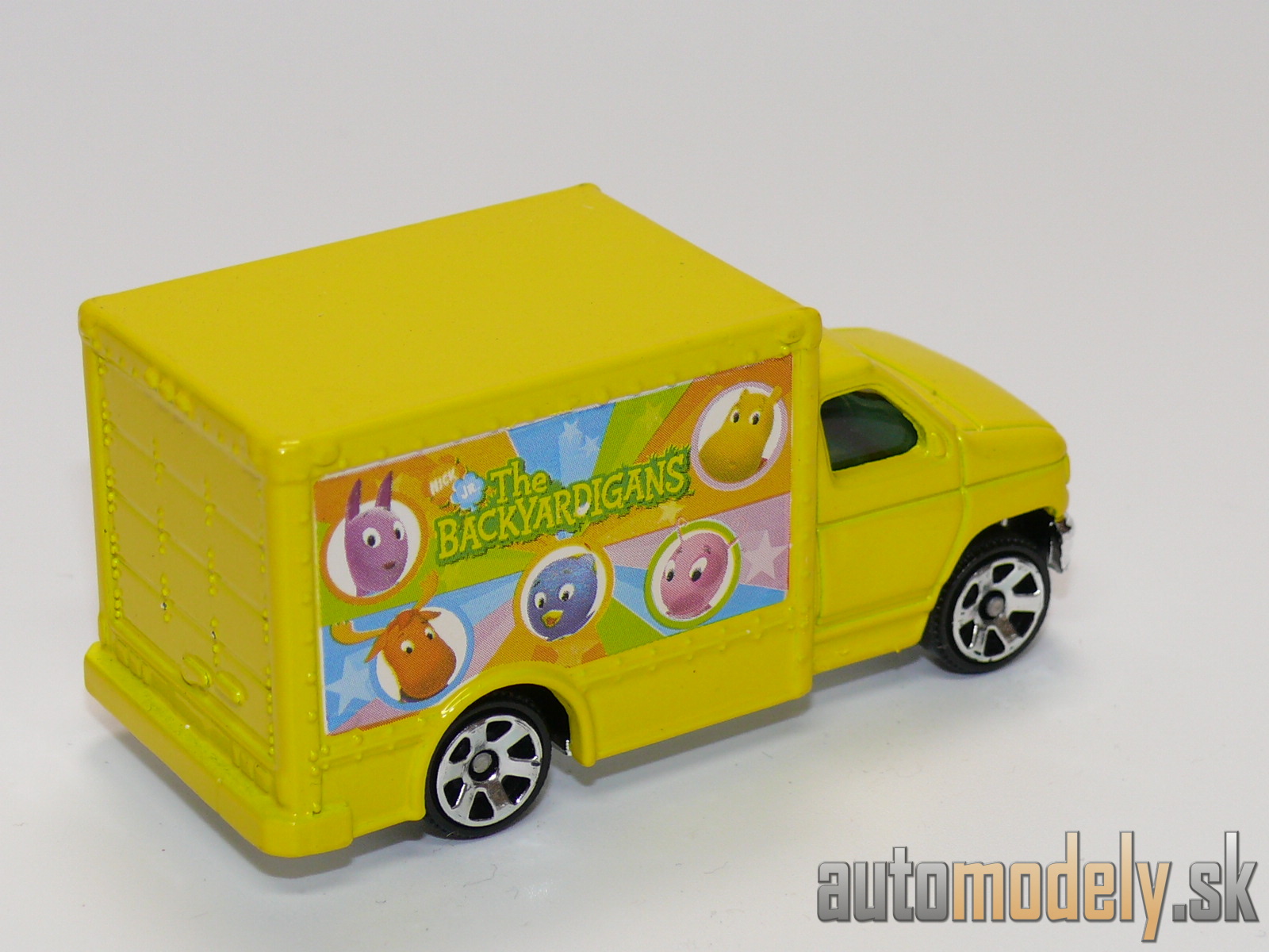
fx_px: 3959
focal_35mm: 108
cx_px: 634
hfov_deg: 18.2
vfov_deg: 13.7
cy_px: 476
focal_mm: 13.8
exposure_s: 1/30
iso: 100
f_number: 4
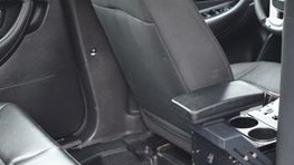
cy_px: 164
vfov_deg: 14.2
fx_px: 655
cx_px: 168
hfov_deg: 25.3
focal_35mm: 84
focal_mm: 22
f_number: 4
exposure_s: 1/60
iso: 450
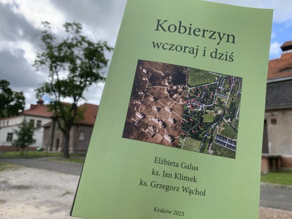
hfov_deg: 67.3
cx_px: 146
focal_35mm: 26
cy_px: 110
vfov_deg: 53.1
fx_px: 219
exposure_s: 1/1190
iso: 25
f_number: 1.8
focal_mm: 4.25
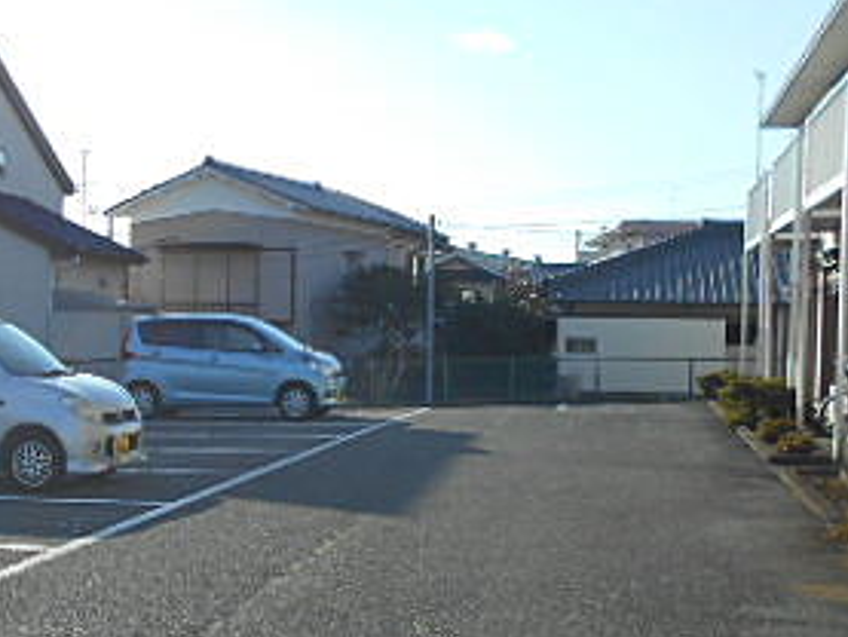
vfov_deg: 24.4
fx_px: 1470
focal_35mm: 60
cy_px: 401
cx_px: 190
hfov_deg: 31.5
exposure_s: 1/800
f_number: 3.2
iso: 80
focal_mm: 4.6
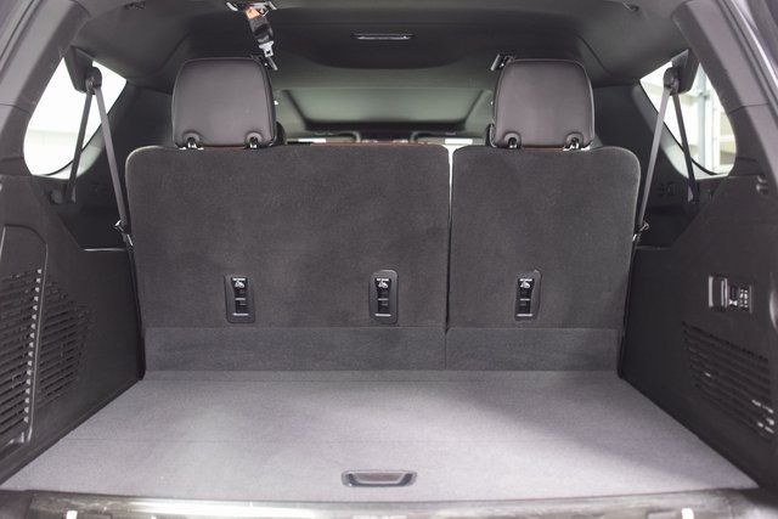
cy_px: 260
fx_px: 778
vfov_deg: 36.9
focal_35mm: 36
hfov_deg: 53.1
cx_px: 389
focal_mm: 24
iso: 1600
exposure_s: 1/6
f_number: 2.8
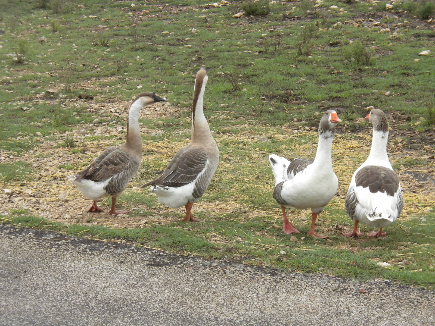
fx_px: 1068
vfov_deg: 17.4
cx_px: 218
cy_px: 163
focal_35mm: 85
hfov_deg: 23.0
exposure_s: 1/478
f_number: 5.1
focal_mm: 15
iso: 206
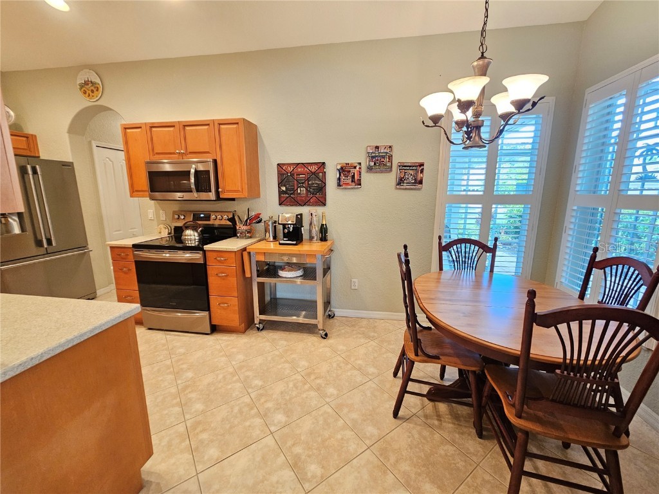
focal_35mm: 13
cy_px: 247
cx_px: 330
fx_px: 247
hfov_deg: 106.2
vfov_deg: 89.9
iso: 320
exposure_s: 1/40
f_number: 2.2
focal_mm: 2.2
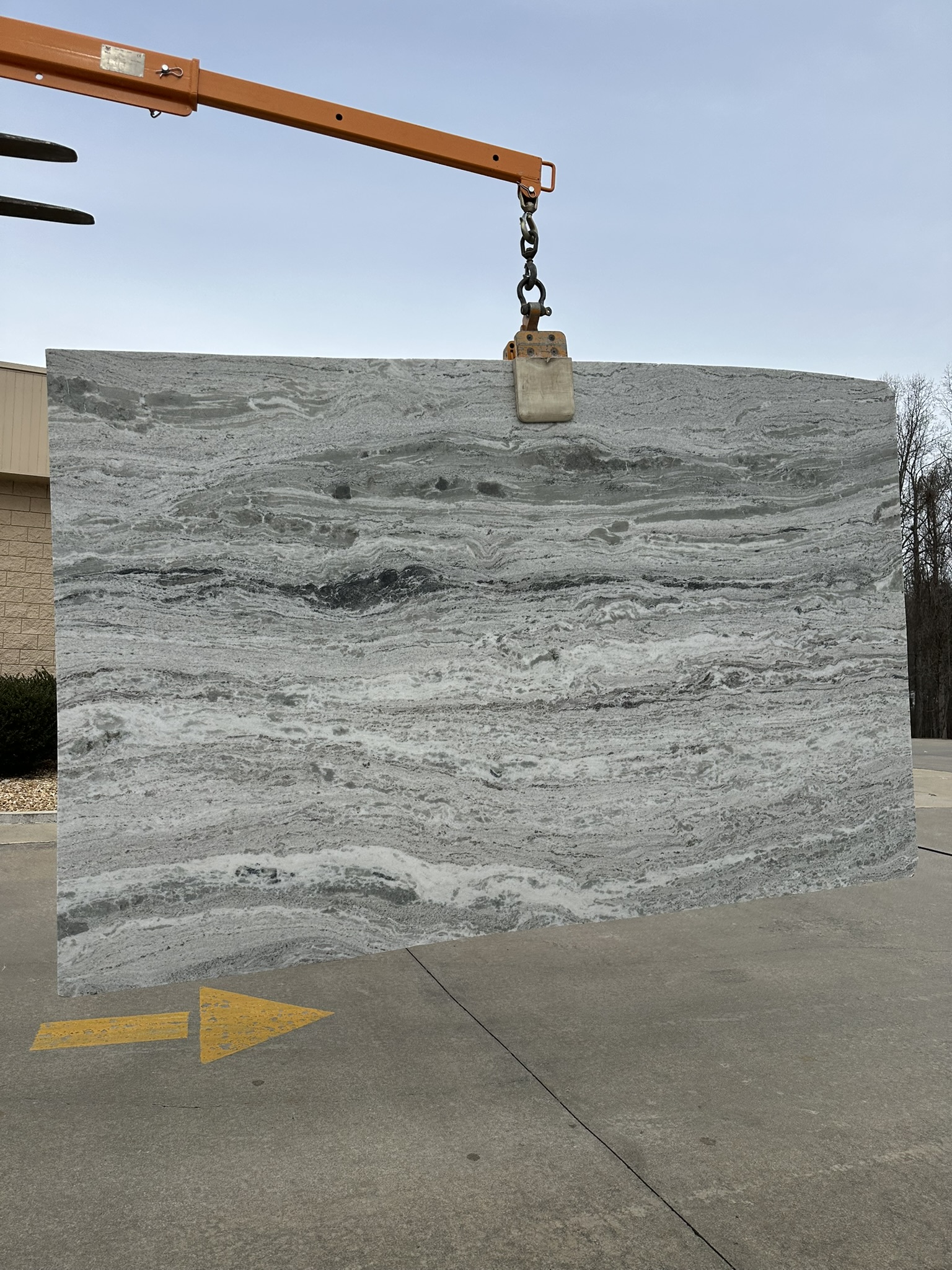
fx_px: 880
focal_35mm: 24
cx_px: 476
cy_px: 635
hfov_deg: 56.8
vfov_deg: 71.6
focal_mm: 6.86
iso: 80
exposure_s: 1/5000
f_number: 1.78
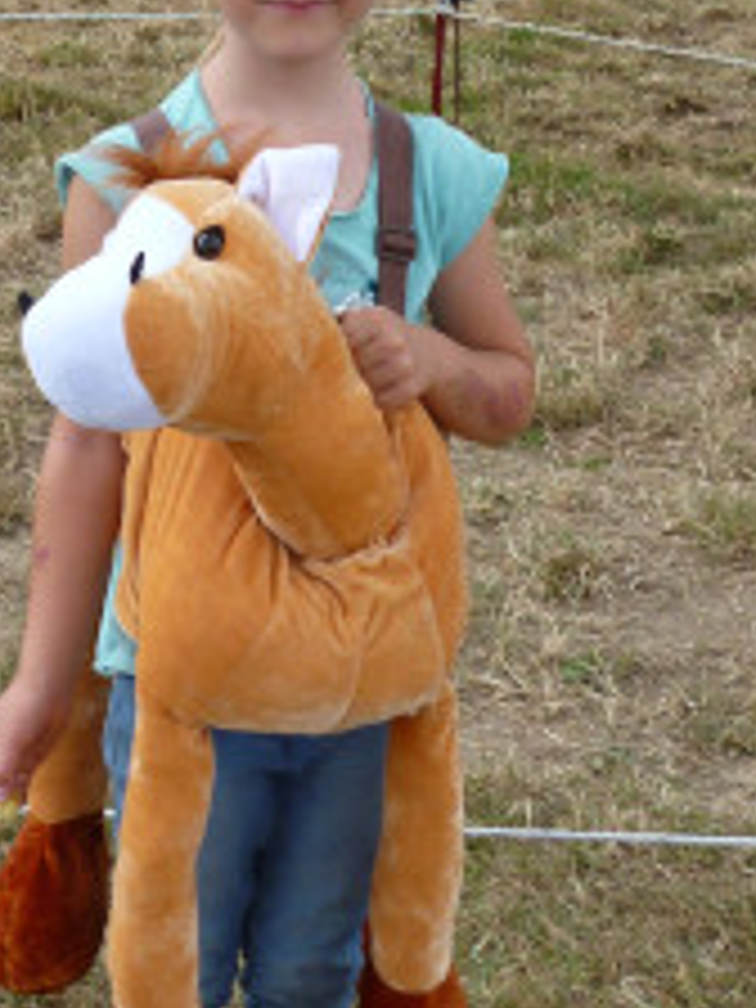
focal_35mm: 75
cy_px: 315
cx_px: 126
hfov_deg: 19.4
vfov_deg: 25.8
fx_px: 2184
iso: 100
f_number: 3.1
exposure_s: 1/400
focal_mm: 5
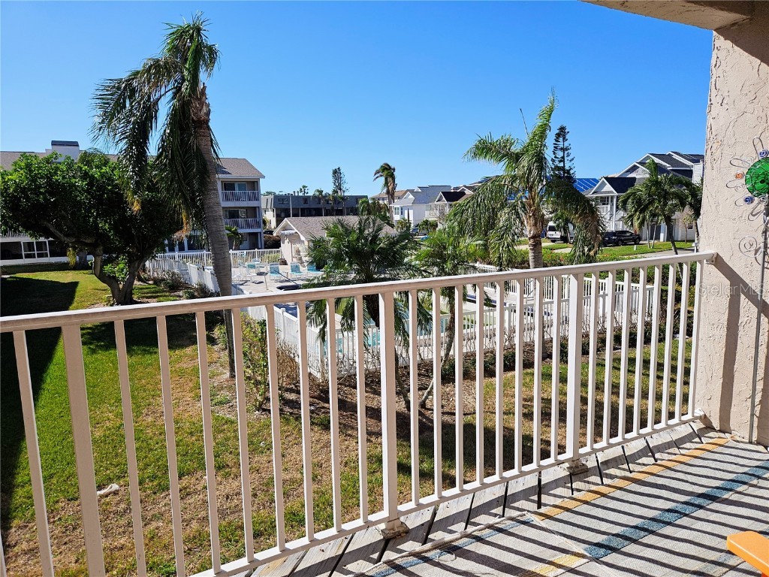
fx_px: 511
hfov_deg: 73.9
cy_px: 288
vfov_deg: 58.9
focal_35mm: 23
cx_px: 384
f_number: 1.8
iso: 25
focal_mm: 5.4
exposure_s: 1/2600
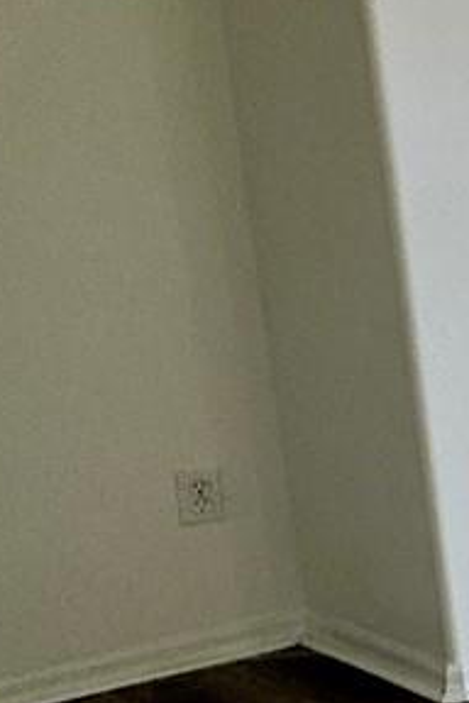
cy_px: 356
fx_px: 1583
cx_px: 1683
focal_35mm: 81
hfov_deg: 9.3
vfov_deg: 25.1
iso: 40
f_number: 2.2
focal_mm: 2.22
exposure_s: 1/141
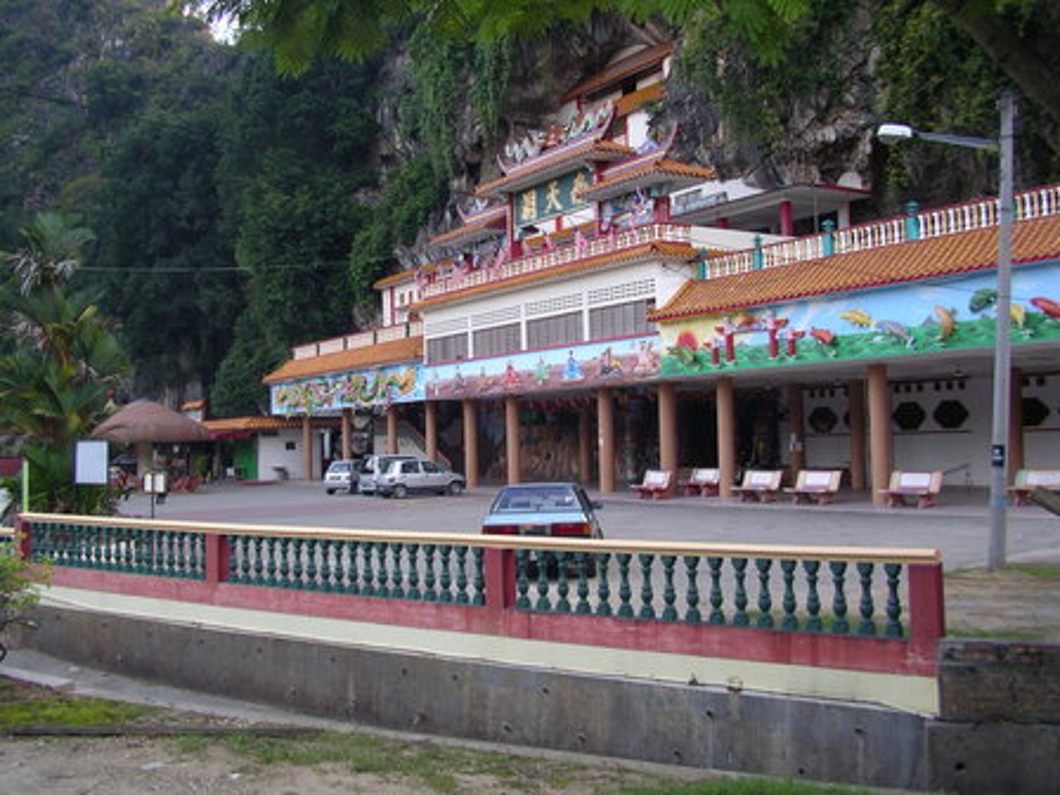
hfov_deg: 50.1
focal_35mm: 37
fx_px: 1133
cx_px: 530
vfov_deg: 38.7
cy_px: 398
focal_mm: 5.7
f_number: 2.8
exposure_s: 1/80
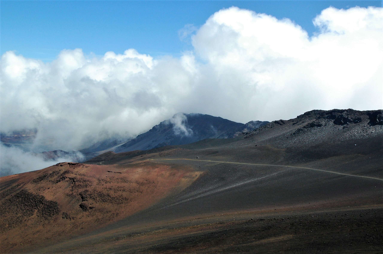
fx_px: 430
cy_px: 127
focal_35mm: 40
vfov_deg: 32.9
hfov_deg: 48.0
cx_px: 192
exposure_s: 1/500
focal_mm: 27
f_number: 11
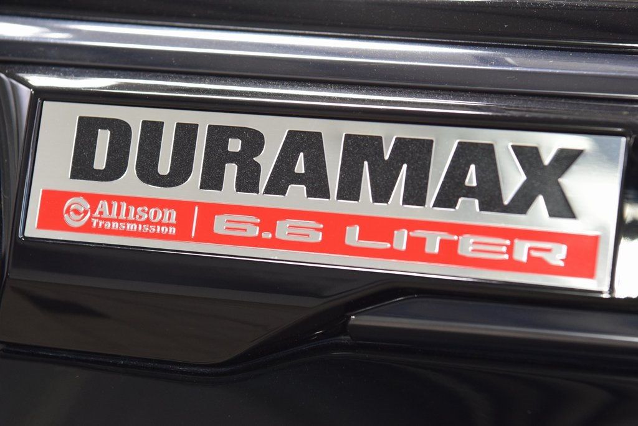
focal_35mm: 105
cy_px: 213
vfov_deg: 13.0
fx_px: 1861
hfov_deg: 19.5
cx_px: 319
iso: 1600
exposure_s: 1/30
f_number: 5.6
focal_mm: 70
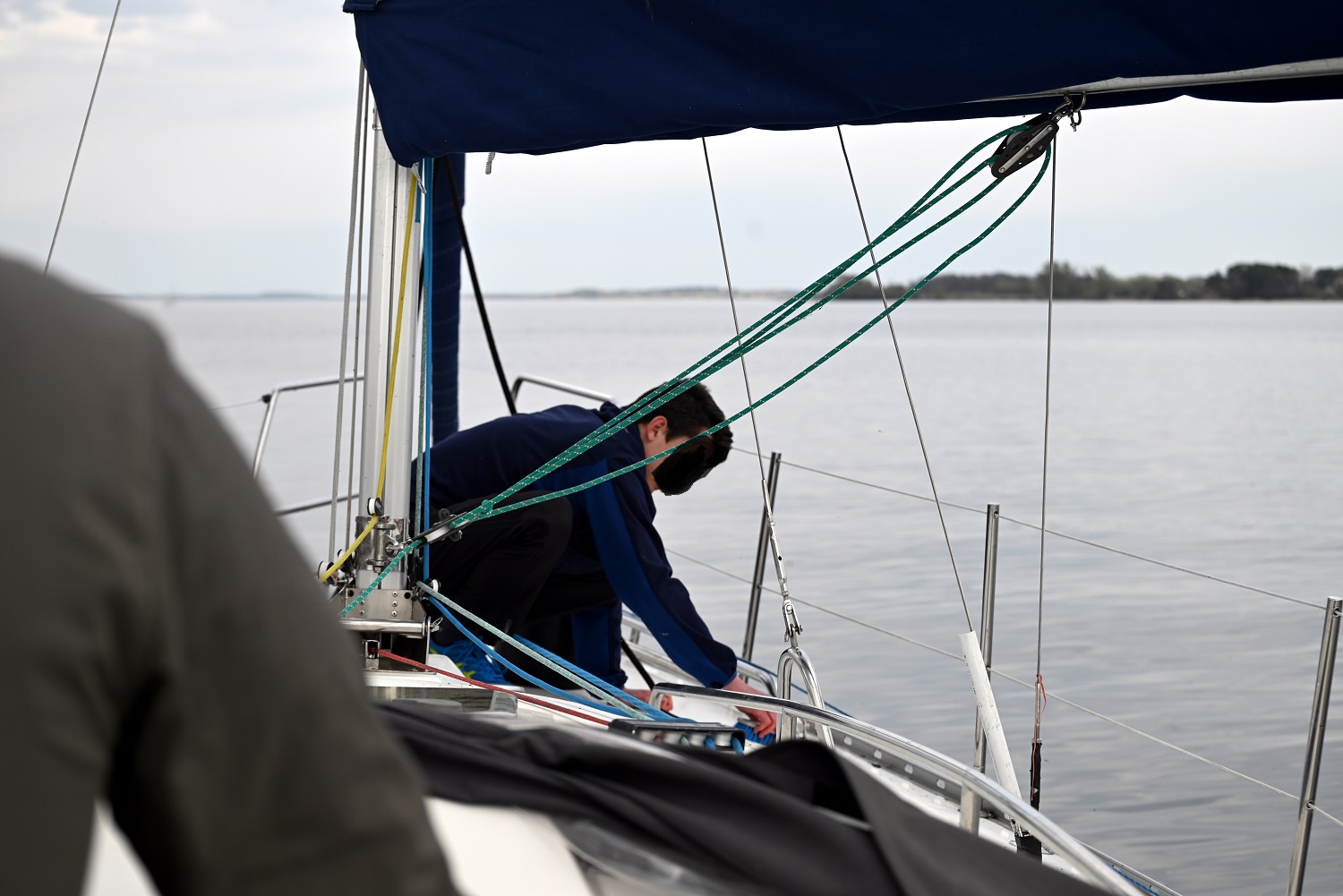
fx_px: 2612
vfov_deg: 19.5
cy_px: 448
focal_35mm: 70
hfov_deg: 28.8
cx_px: 672
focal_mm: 70
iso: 110
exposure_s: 1/500
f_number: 5.6
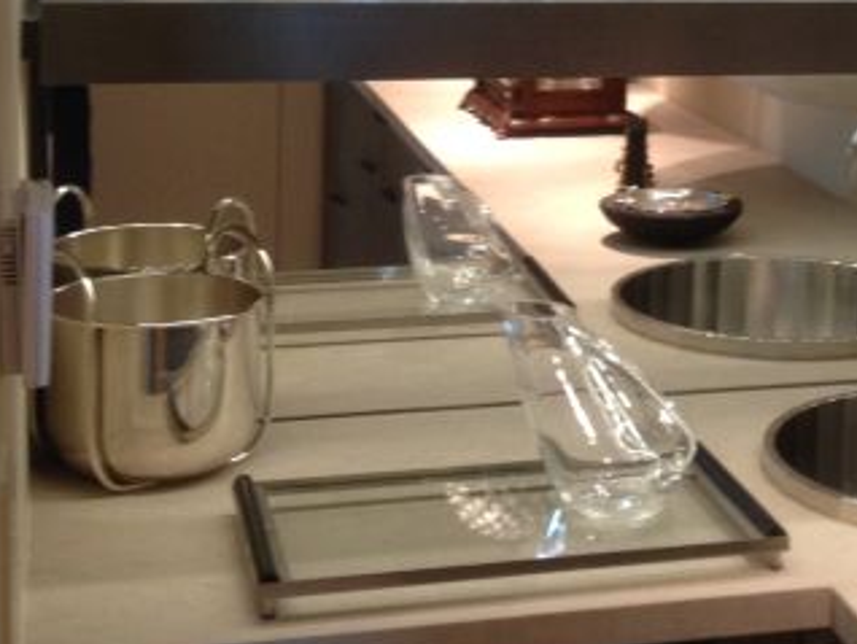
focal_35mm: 88
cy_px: 51
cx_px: 706
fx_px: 2180
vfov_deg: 16.6
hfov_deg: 21.9
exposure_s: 1/20
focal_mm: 4.28
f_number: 2.4
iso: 100
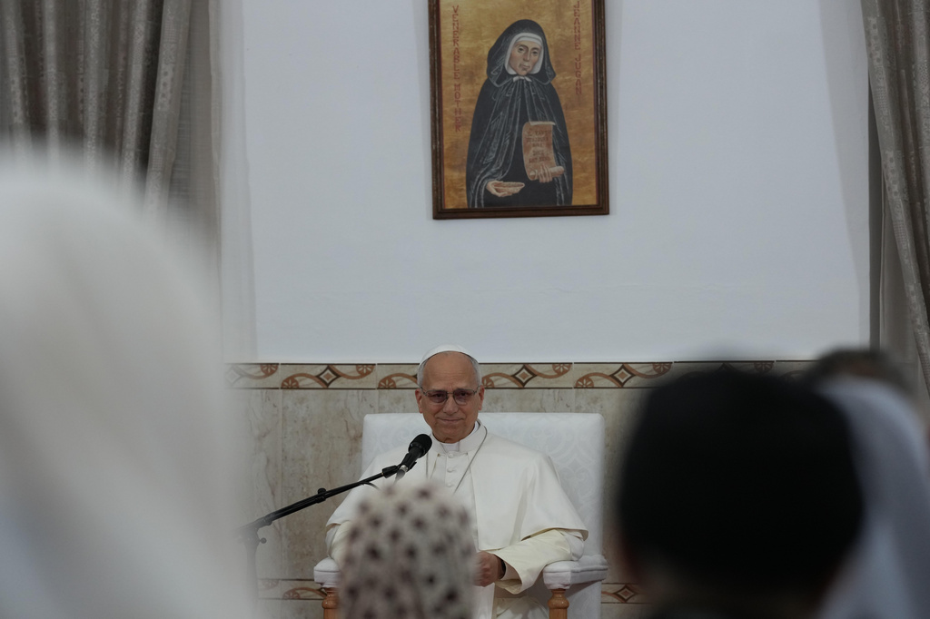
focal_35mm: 135
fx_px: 3486
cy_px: 310
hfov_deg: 15.2
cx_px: 465
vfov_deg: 10.2
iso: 2000
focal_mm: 135
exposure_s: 1/400
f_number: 4
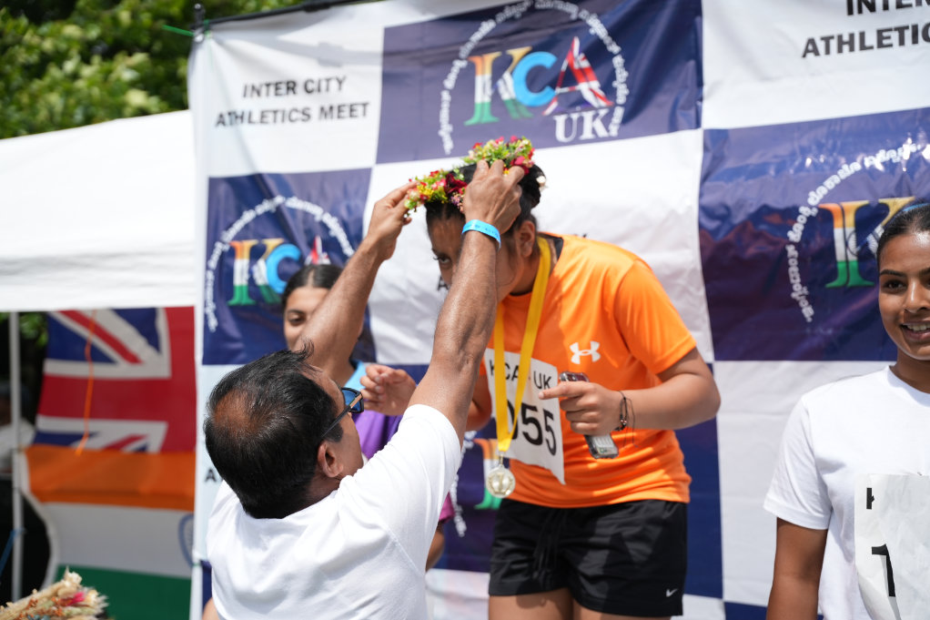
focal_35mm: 43
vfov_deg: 31.0
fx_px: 1116
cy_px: 310
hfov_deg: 45.2
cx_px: 465
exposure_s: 1/4000
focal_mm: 43.2
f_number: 2.8
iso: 250
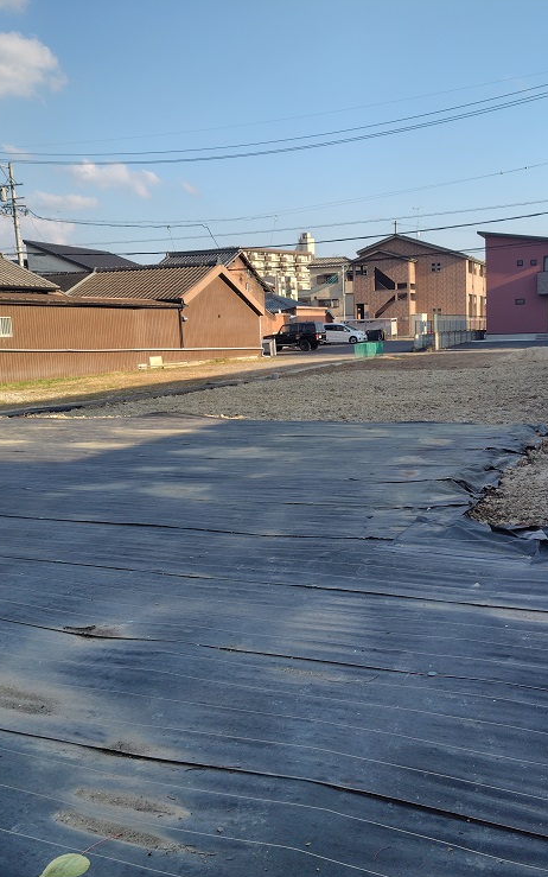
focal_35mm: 33
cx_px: 346
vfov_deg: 58.1
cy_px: 441
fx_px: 788
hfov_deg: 38.1
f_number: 1.9
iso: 50
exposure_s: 1/660
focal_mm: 5.6
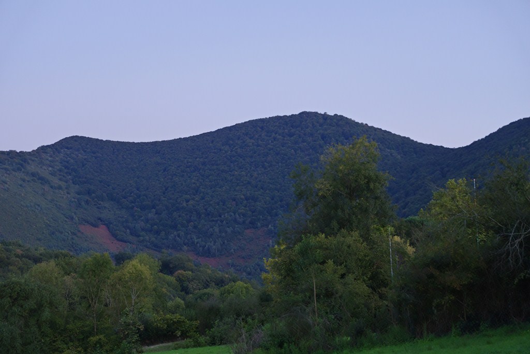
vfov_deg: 23.4
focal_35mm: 58
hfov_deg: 34.5
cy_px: 177
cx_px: 265
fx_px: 854
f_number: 5
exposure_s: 1/60
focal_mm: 58
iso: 2000
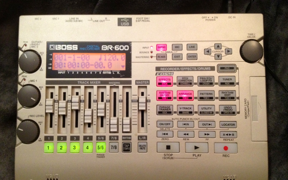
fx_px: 298
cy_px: 89
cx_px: 145
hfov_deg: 51.5
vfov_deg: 33.6
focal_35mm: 38
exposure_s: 1/20
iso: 250
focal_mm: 4.28
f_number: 2.4
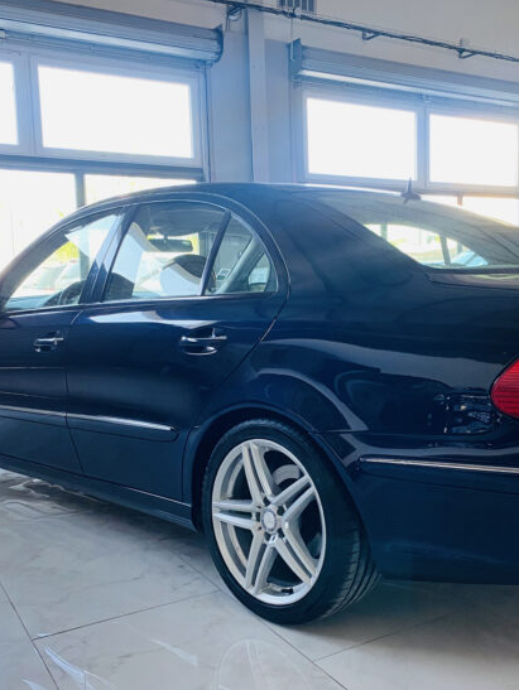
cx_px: 352
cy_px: 367
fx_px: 759
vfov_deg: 48.9
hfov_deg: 37.3
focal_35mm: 38
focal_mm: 4.25
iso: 125
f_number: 1.8
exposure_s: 1/84
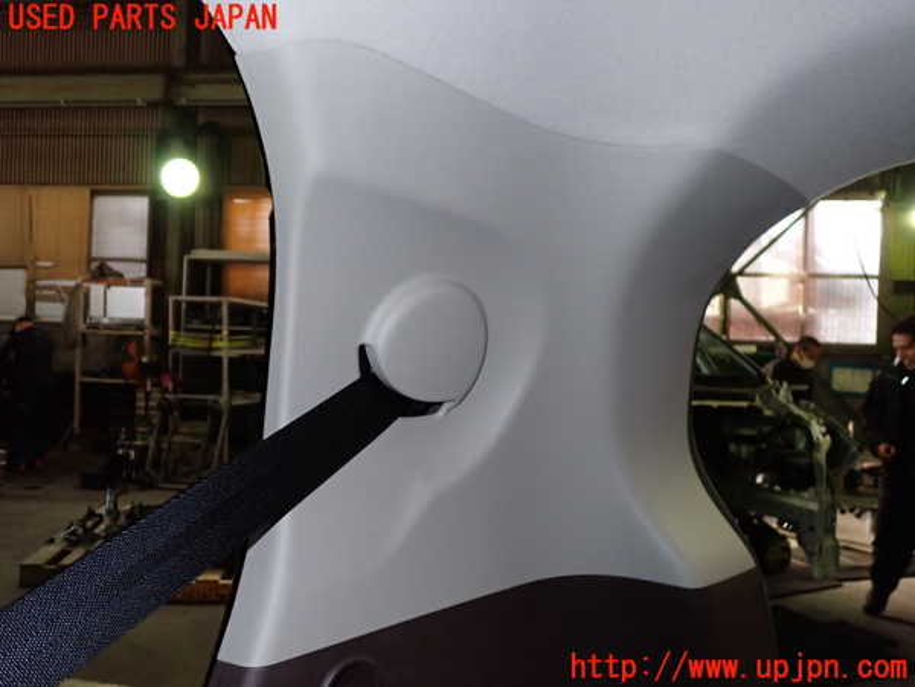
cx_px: 458
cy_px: 344
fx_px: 793
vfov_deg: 46.8
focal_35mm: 30
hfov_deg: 60.0
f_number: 6.3
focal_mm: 5.4
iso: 400
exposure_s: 1/30
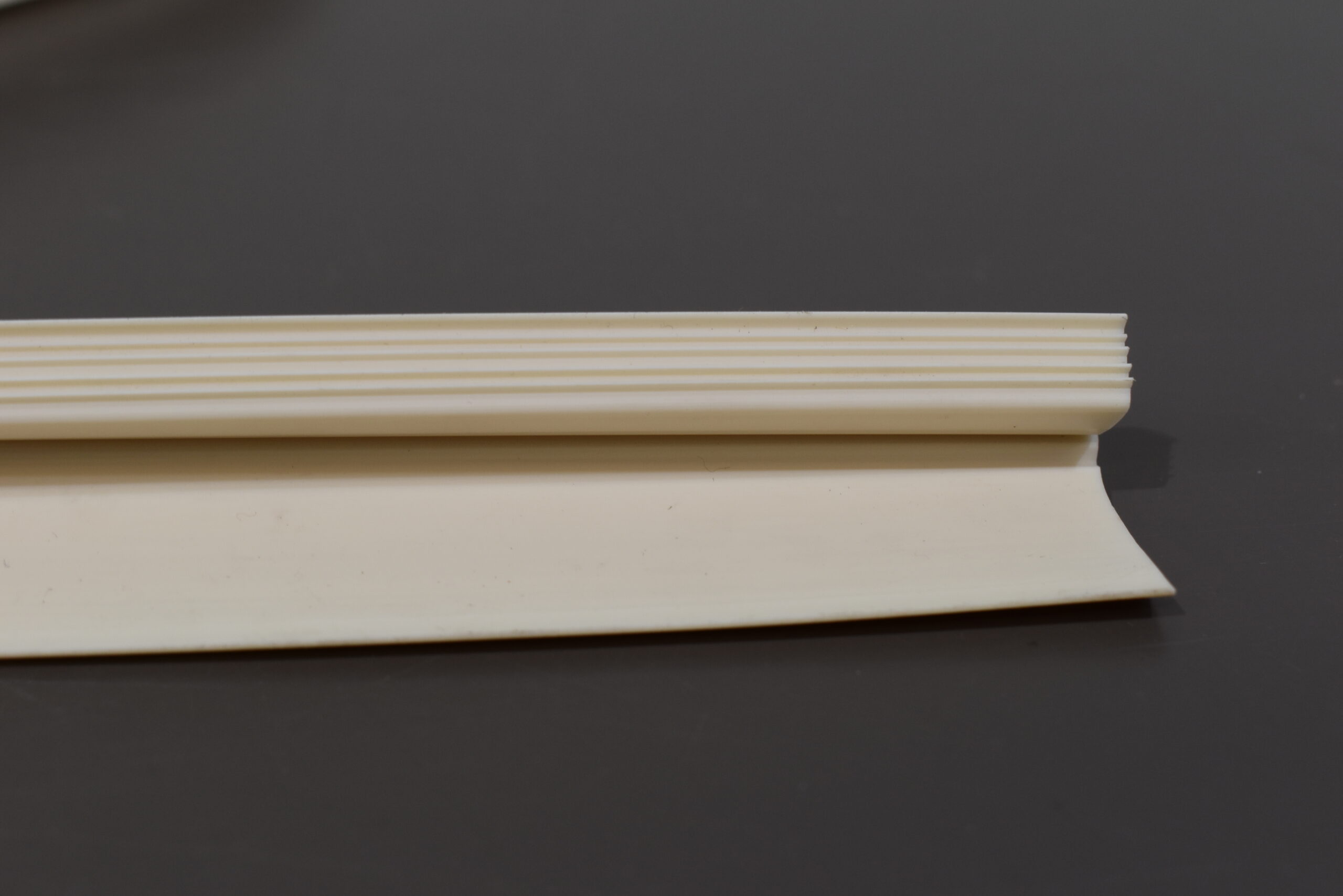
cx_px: 672
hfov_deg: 35.1
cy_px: 448
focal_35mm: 57
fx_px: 2126
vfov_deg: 23.8
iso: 360
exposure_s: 1/60
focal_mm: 38
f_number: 8
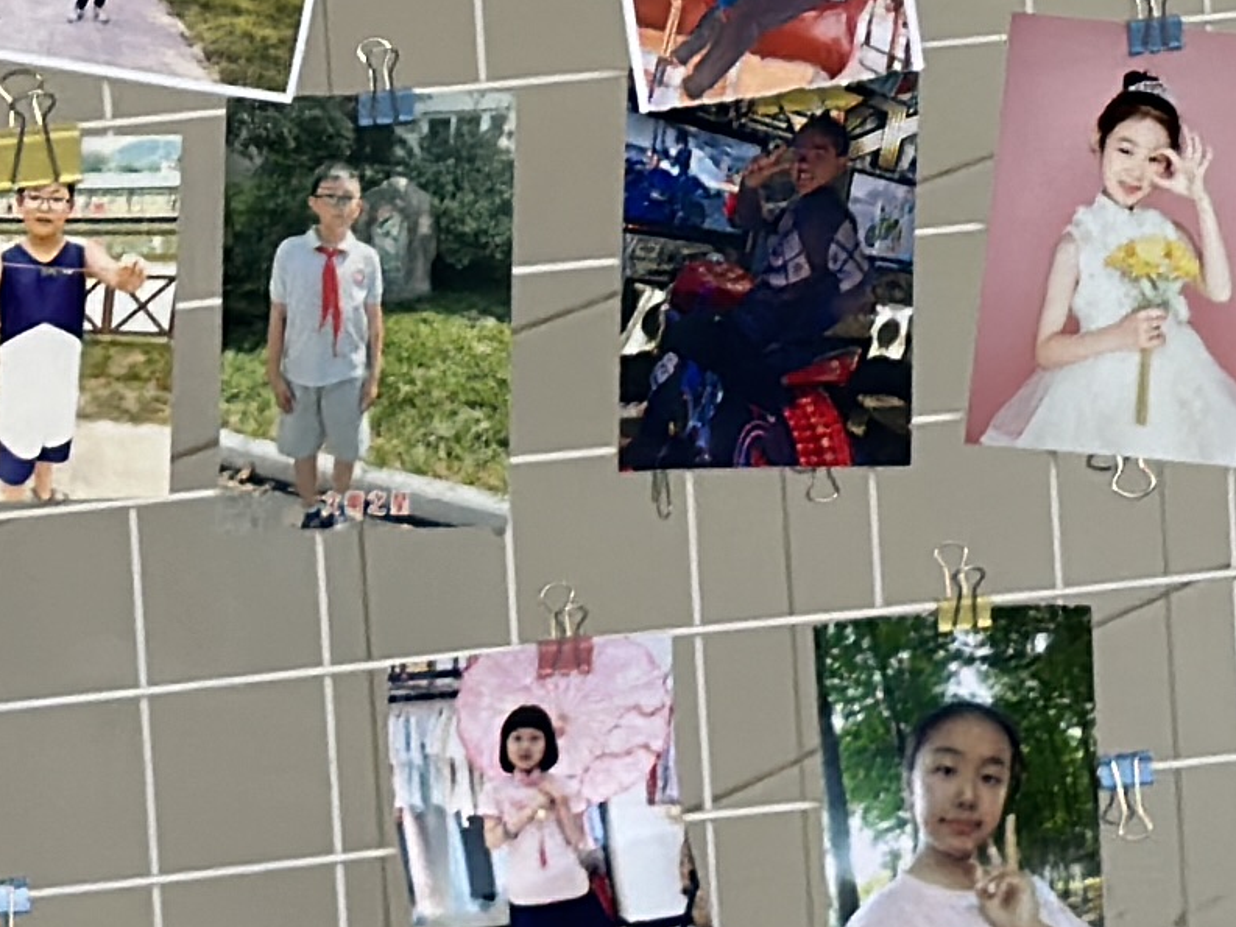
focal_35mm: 244
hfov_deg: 8.1
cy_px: -812
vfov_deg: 6.0
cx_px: 463
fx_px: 8714
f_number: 1.78
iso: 80
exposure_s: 1/724
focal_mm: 6.86
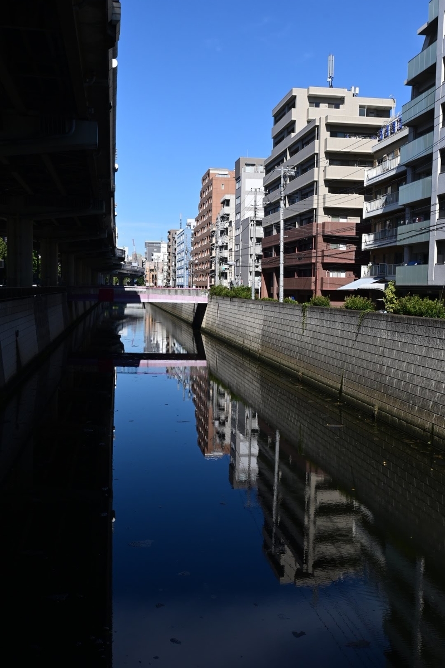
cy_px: 334
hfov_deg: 36.2
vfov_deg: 52.2
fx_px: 681
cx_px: 222
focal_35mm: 37
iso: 160
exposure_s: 1/320
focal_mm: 24.5
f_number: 10
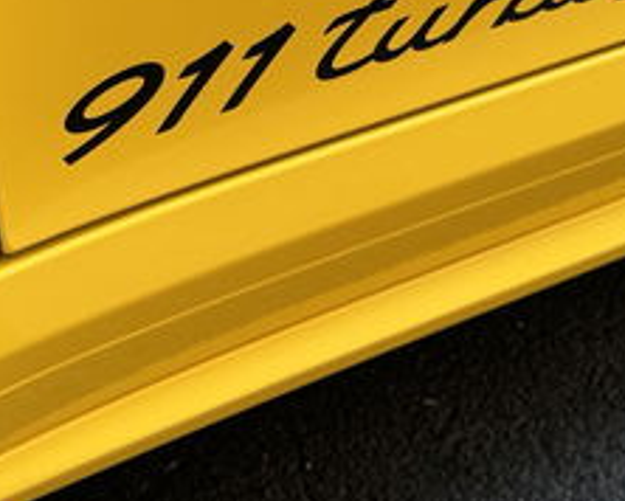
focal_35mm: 81
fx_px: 1500
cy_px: 25
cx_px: 307
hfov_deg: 23.5
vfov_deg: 18.6
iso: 200
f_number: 1.78
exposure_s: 1/104
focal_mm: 6.76
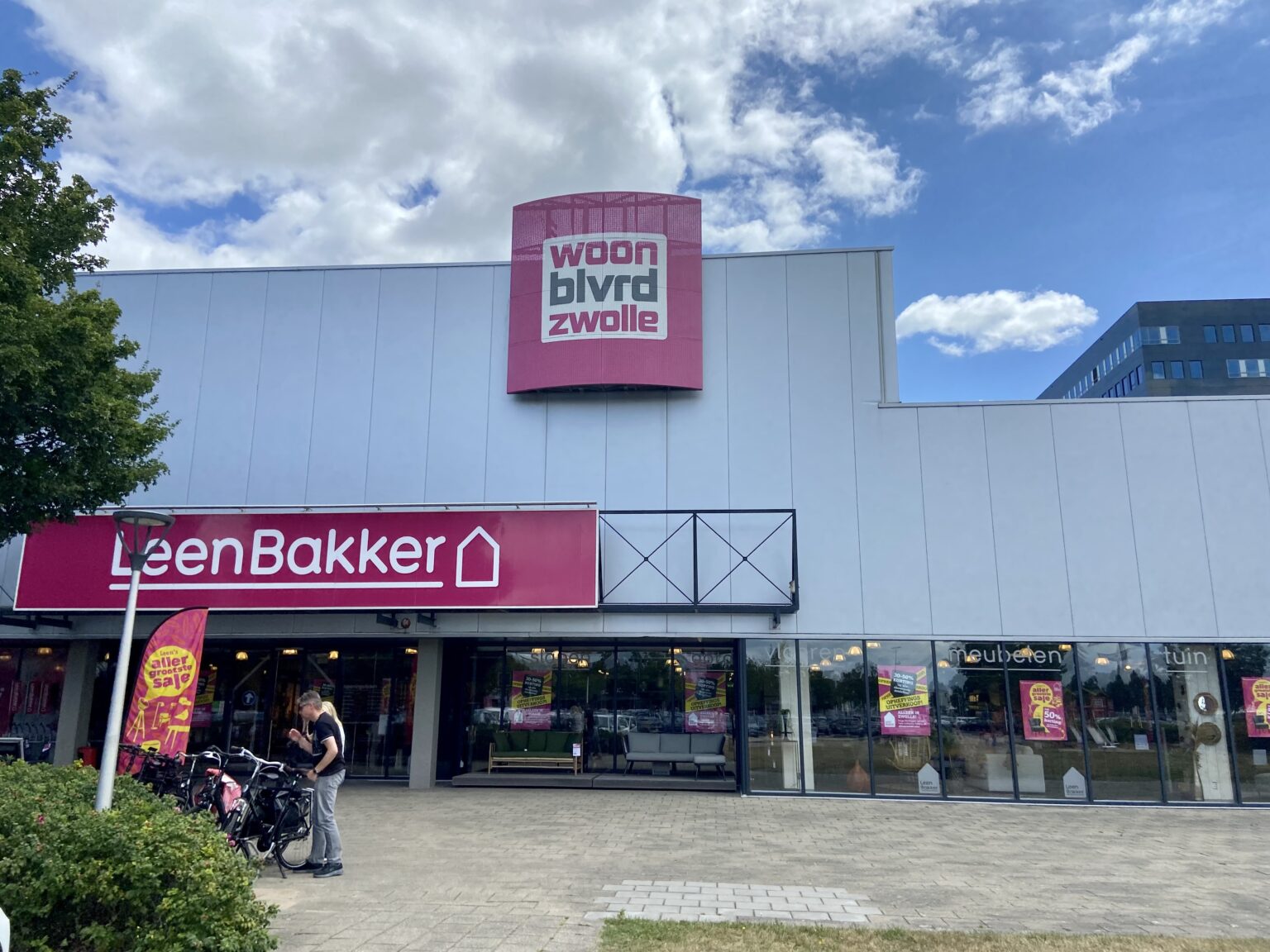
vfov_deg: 53.1
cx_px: 635
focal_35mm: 26
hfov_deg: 67.3
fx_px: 954
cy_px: 476
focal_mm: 4.25
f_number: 1.8
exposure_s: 1/3401
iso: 32
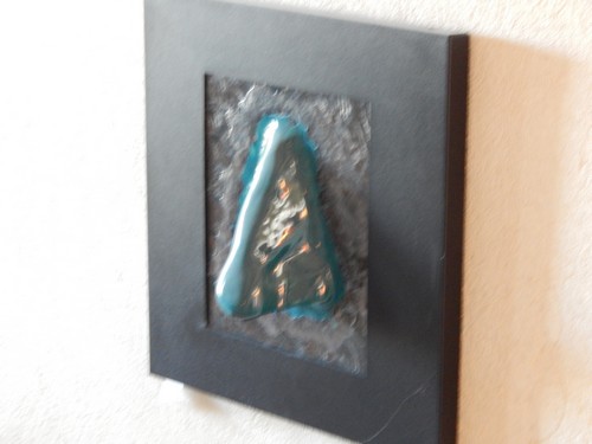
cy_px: 222
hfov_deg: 17.3
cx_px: 296
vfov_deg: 13.0
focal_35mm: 114
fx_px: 1950
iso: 800
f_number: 4.6
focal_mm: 20.5
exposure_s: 1/5
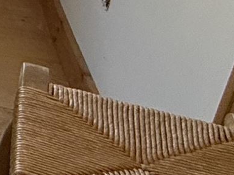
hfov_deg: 11.1
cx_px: -470
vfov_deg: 12.5
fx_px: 757
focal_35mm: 112
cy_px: -98
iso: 160
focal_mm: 2.22
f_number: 2.2
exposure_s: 1/120
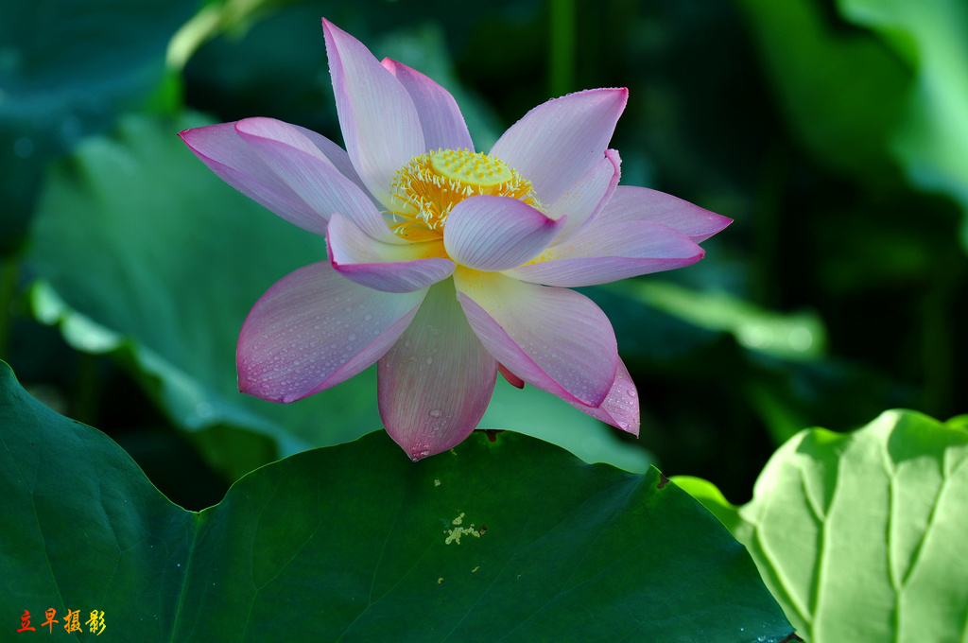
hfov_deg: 7.6
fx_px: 7251
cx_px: 484
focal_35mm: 270
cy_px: 322
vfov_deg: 5.1
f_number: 7.1
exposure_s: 1/80
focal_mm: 180
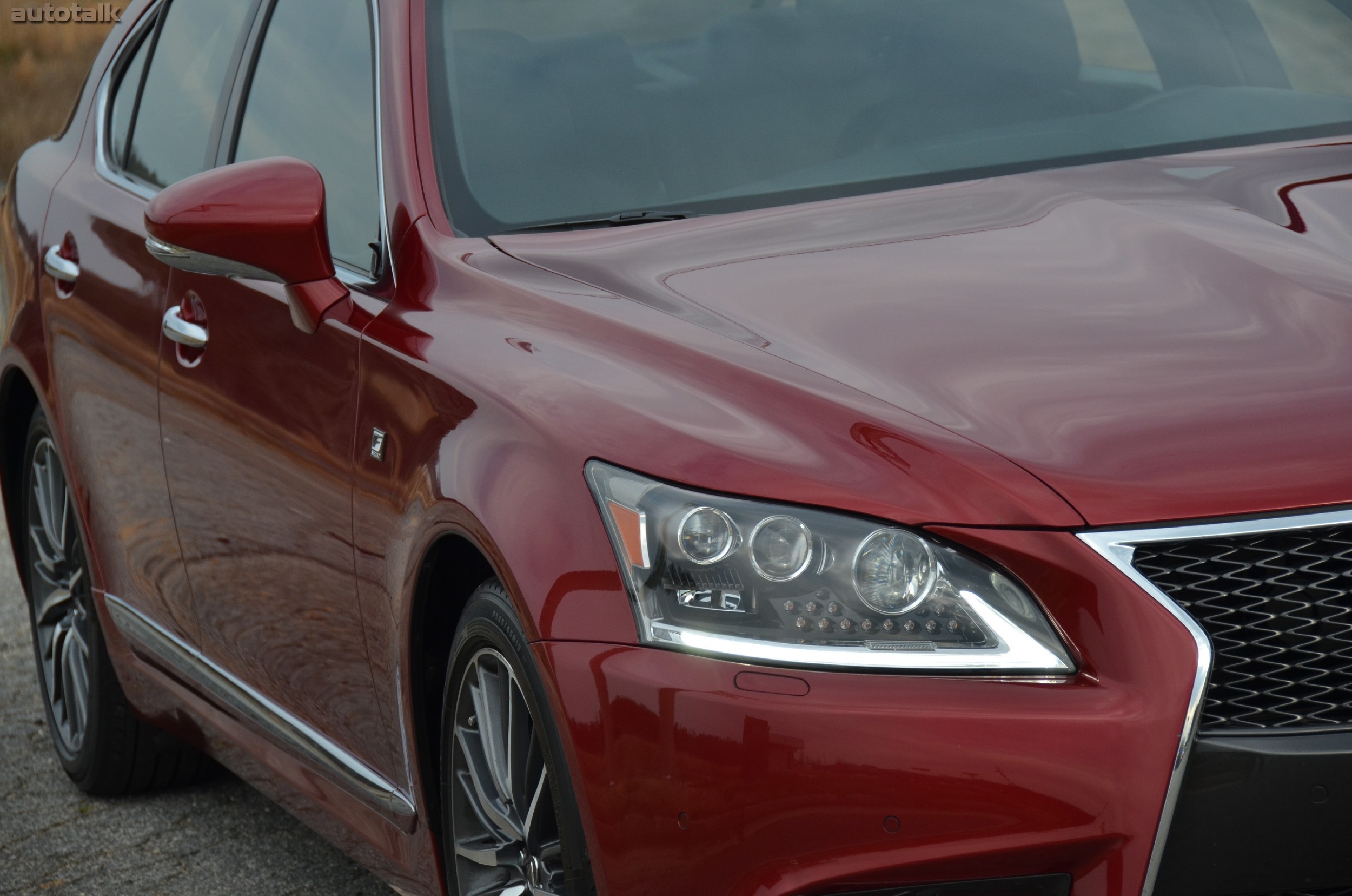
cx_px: 676
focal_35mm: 142
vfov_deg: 9.6
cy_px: 448
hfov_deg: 14.4
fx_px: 5341
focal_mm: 95
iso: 400
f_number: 5.6
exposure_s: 1/1600
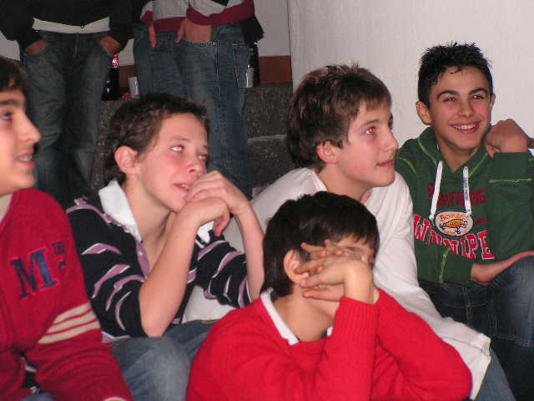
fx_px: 1913
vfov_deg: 12.0
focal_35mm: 124
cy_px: 200
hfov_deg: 15.9
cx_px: 267
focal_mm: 20.7
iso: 200
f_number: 3.4
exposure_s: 1/125
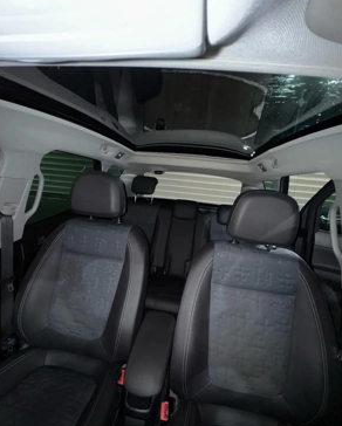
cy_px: 225
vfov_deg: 96.6
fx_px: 189
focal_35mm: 15
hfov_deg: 84.1
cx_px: 172
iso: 125
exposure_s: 1/25
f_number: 2.2
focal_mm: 2.22
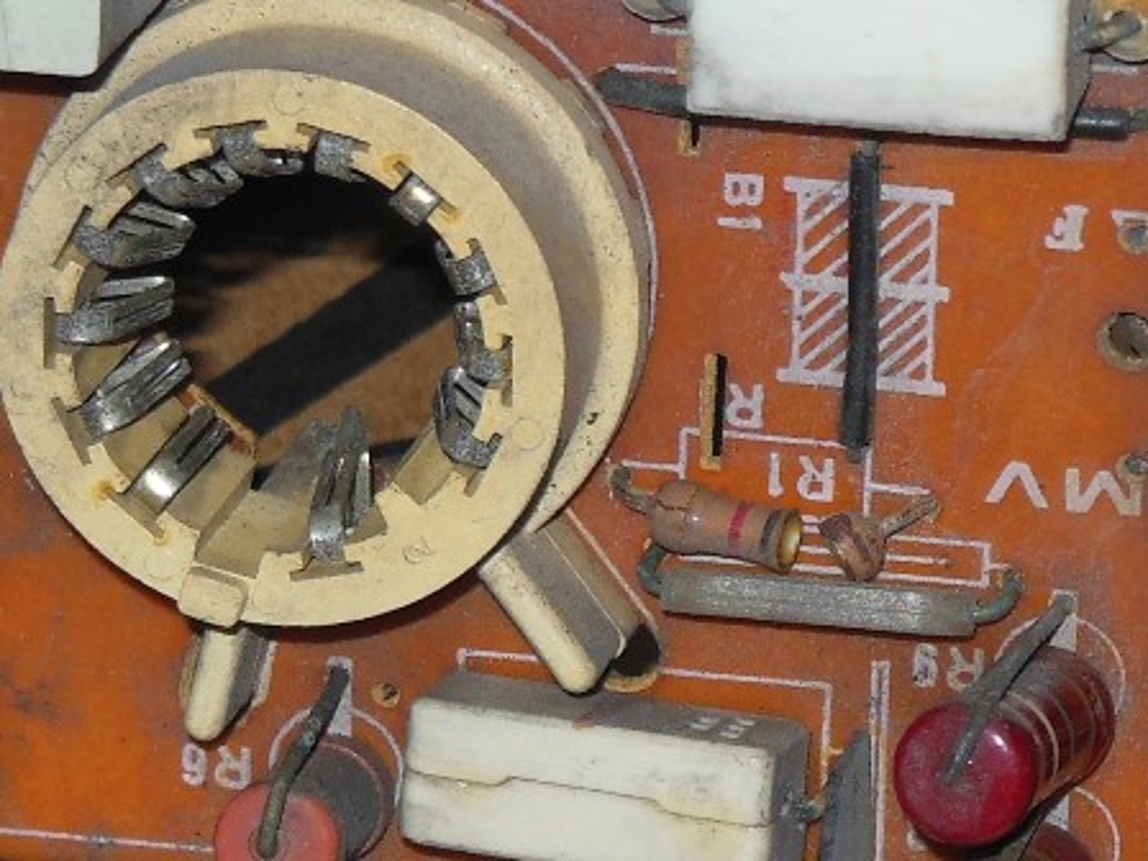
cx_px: 574
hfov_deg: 17.7
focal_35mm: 111
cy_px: 430
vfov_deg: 13.3
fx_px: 3681
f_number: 4.8
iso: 200
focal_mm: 19.7
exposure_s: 1/60
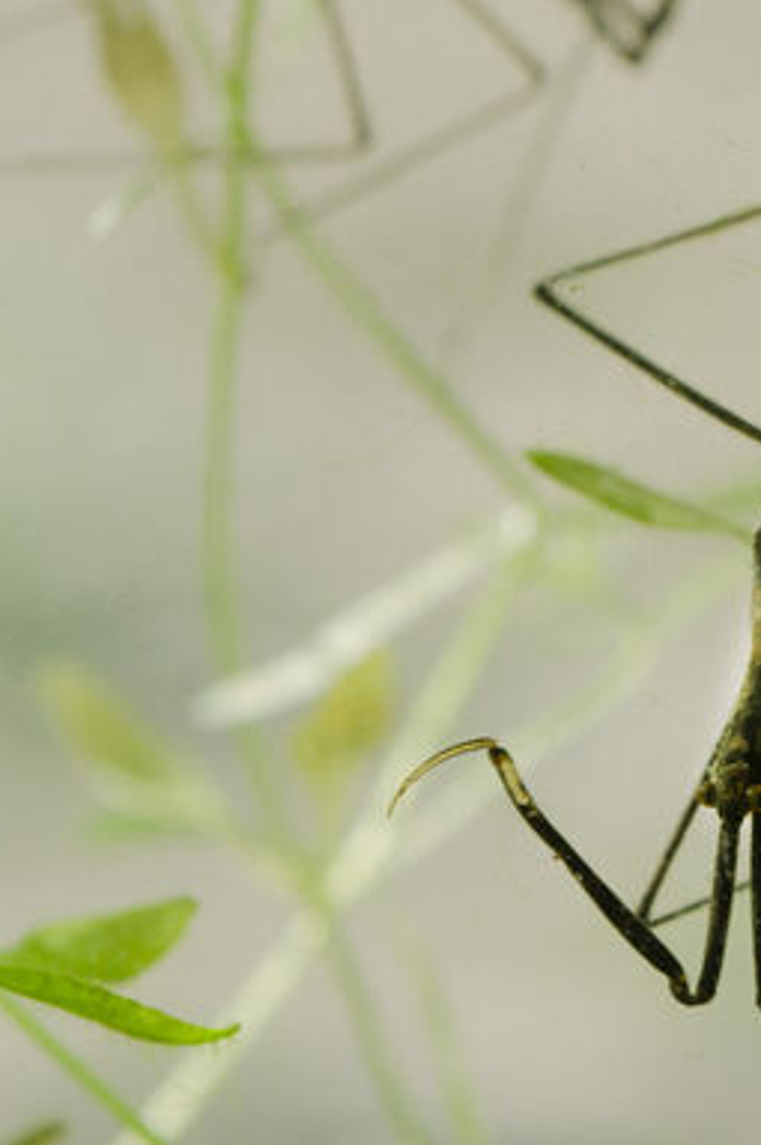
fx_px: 5023
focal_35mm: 158
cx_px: 607
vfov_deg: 13.0
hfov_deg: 8.6
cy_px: 216
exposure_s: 1/250
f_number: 10
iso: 160
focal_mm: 60
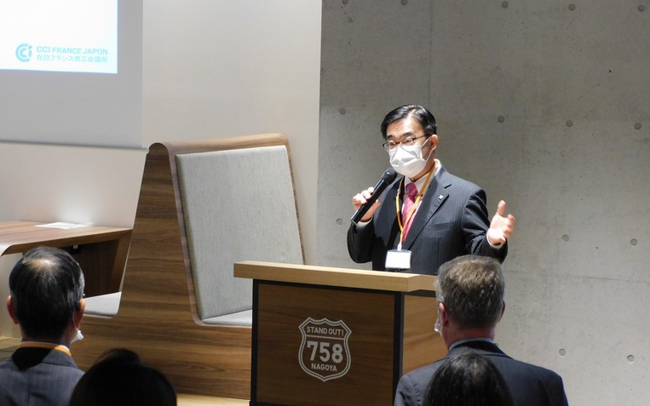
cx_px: 325
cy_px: 172
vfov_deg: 9.1
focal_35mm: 144
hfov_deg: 14.5
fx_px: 2551
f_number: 5
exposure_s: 1/25
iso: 400
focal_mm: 24.2
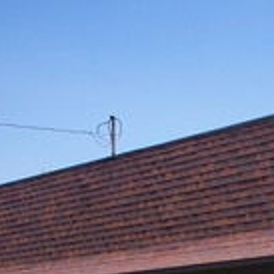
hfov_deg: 14.5
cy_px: 270
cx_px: 262
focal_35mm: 119
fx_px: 1066
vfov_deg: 14.4
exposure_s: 1/508
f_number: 4.5
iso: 100
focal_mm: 6
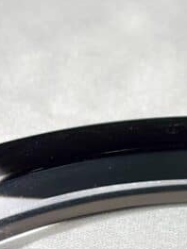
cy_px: 179
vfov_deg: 9.8
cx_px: 343
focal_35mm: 202
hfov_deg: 7.1
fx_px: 1455
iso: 32
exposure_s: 1/330
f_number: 1.6
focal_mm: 5.96
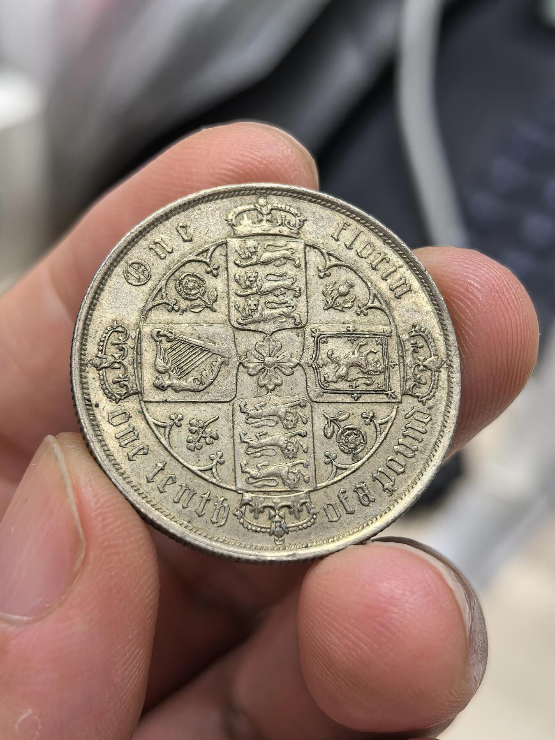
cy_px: 370
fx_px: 1154
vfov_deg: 35.5
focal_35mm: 54
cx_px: 278
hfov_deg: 27.0
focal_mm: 6.98
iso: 320
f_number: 2
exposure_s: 1/100
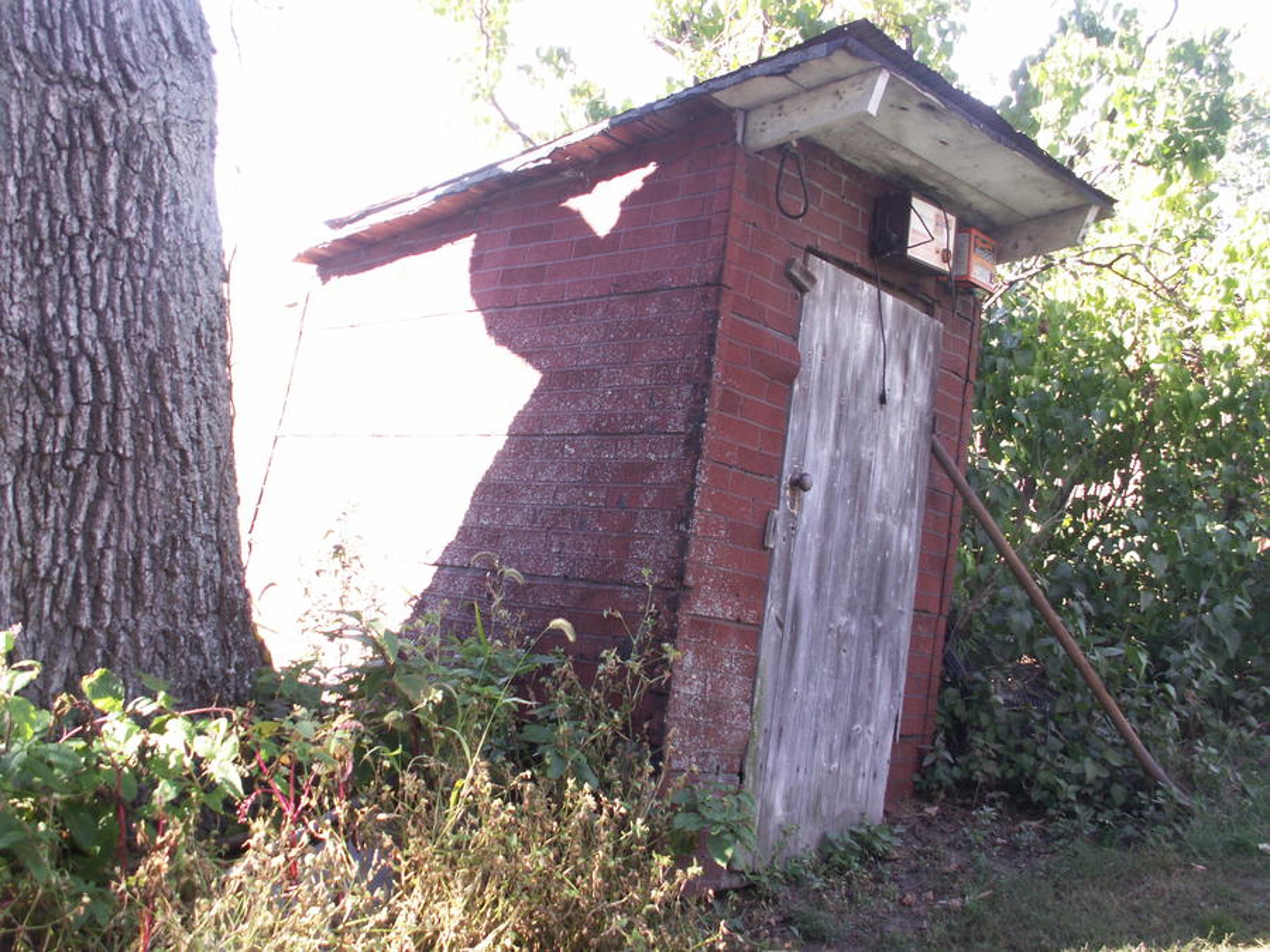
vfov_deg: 40.7
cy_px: 476
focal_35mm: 35
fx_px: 1284
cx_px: 635
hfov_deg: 52.6
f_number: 3.2
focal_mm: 5.86
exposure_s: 1/50
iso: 50
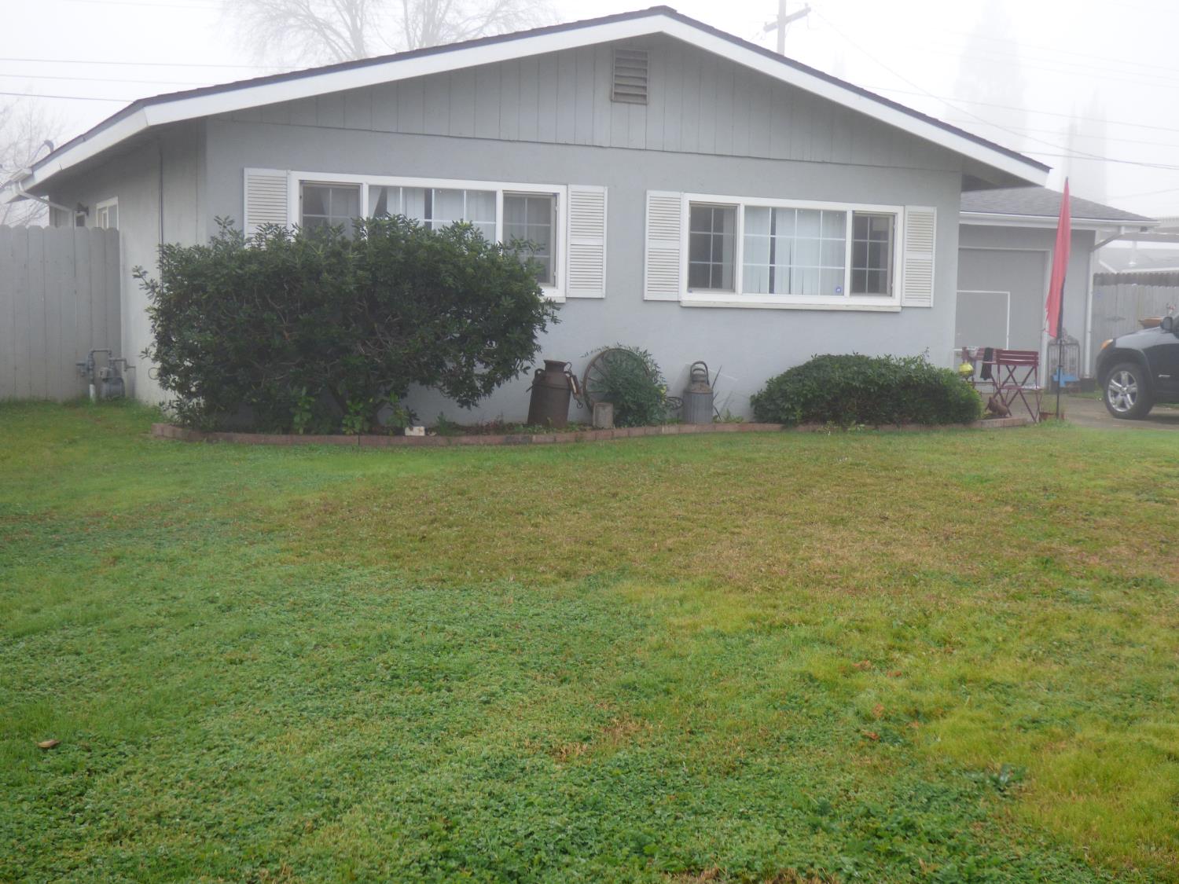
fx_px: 1533
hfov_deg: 42.1
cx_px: 590
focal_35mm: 45
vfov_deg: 32.2
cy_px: 442
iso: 100
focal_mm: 7.79
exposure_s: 1/250
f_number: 3.7
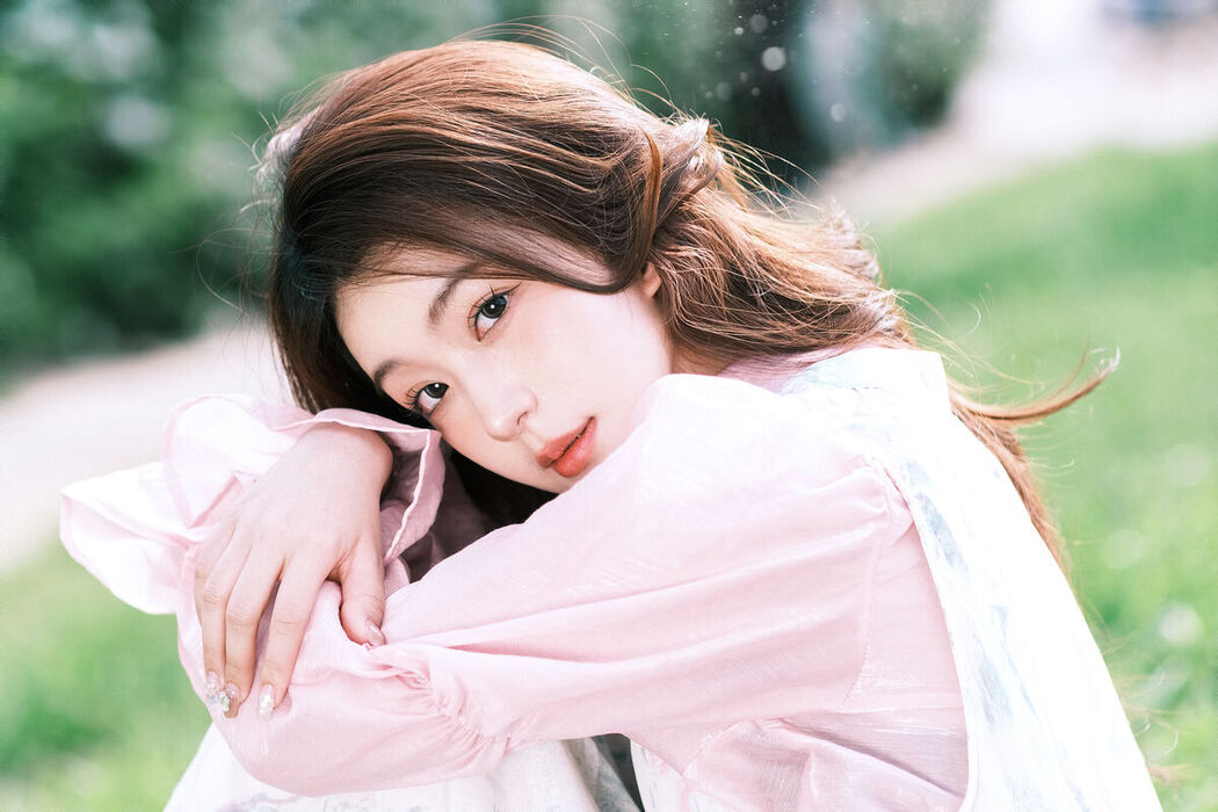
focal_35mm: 128
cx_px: 609
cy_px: 406
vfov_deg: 10.7
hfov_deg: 16.0
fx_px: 4330
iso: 250
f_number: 2.5
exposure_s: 1/1000
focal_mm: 85
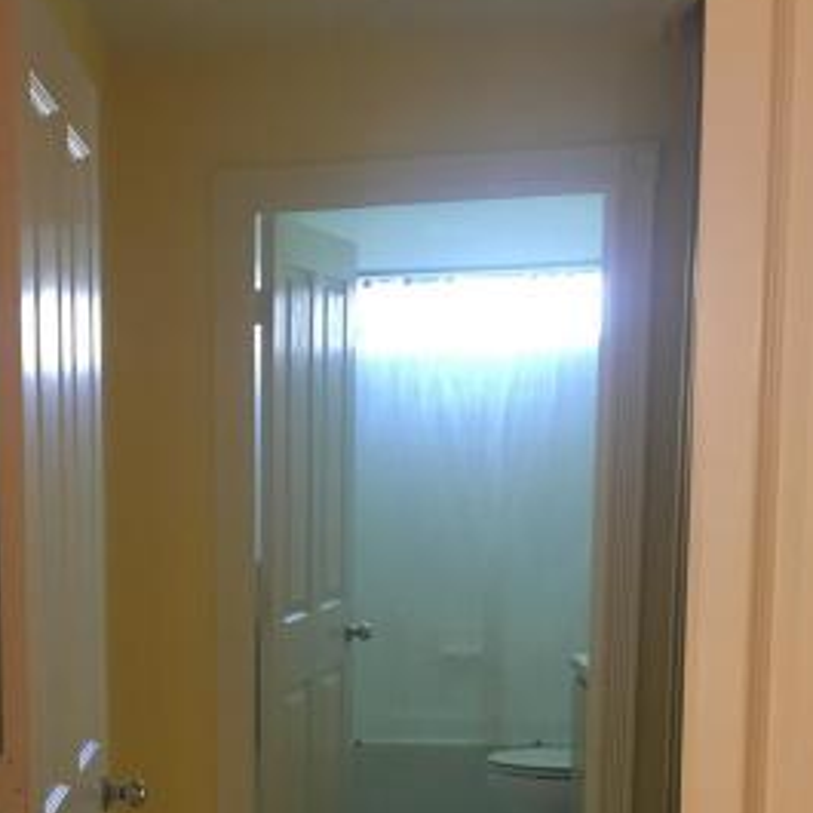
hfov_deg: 26.1
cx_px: -28
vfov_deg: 27.0
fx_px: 1647
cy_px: 690
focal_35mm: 62
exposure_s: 1/30
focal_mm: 4.15
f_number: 2.2
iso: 160
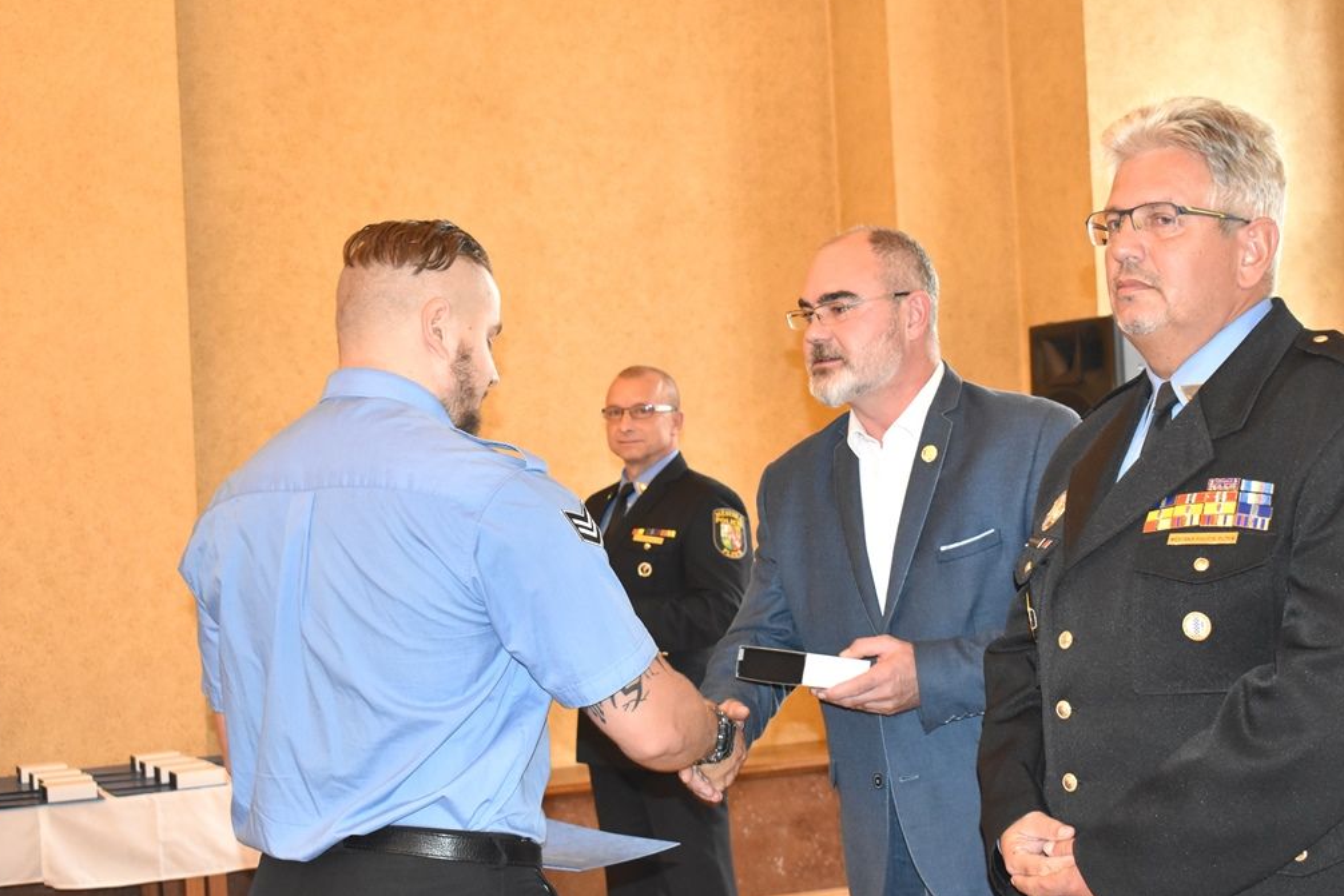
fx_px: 2165
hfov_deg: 34.5
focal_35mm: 58
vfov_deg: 23.4
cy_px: 447
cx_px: 664
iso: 2800
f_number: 5.6
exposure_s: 1/60
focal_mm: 38
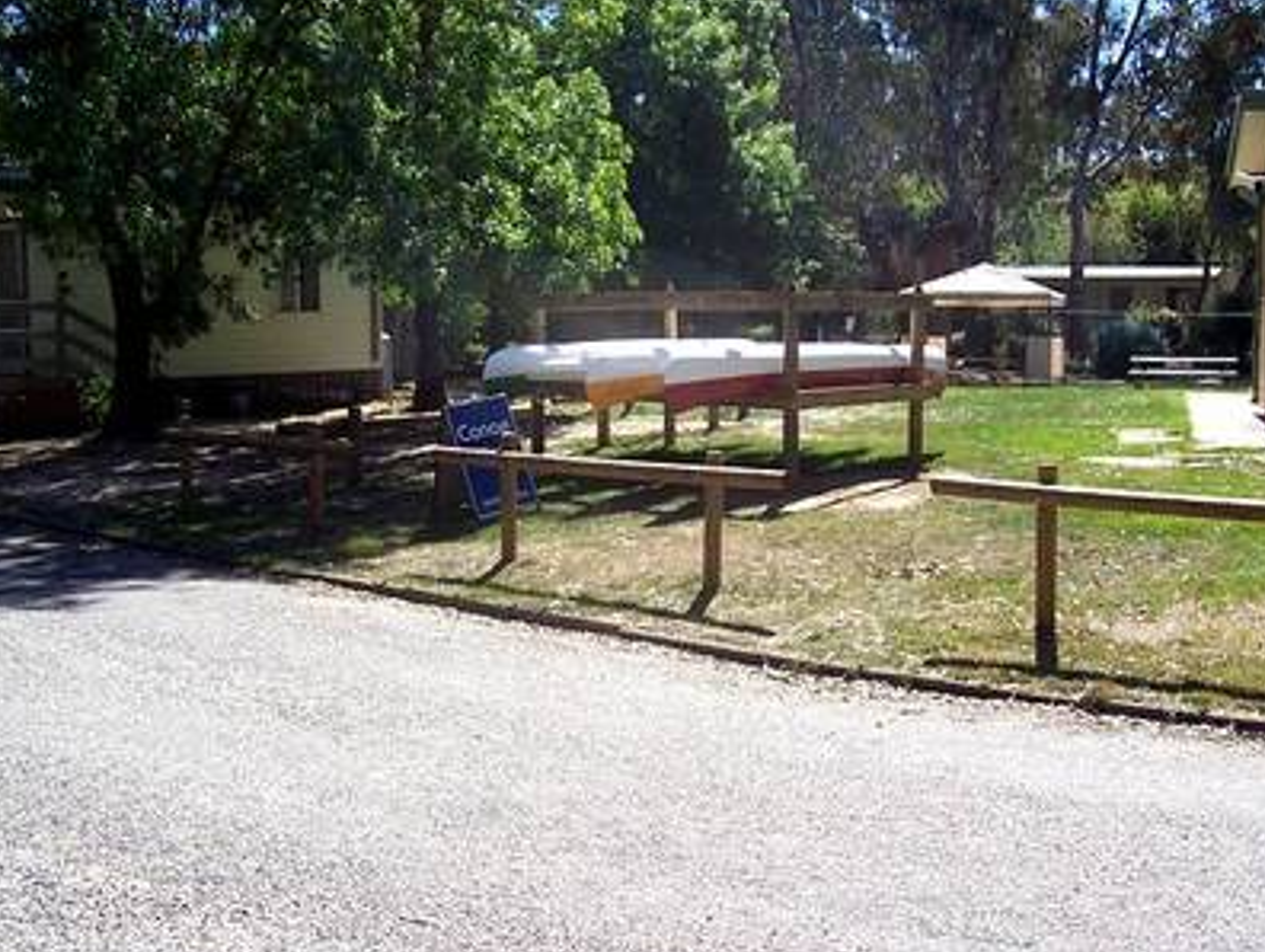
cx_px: 693
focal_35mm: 42
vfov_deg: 34.4
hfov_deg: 44.7
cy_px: 454
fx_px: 1537
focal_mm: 5.6
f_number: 5.6
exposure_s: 1/250
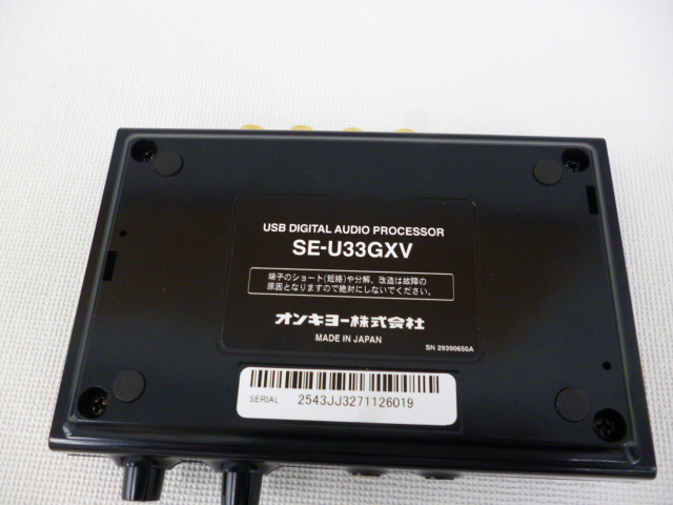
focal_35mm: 28
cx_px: 336
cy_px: 252
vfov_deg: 49.7
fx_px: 544
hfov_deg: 63.4
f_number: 3.1
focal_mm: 5
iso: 400
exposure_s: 1/50
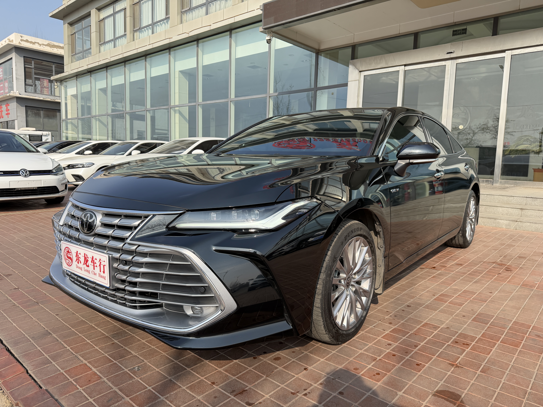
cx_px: 272
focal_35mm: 24
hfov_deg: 71.6
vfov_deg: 56.8
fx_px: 376
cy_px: 204
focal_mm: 6.76
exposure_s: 1/2907
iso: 100
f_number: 1.78
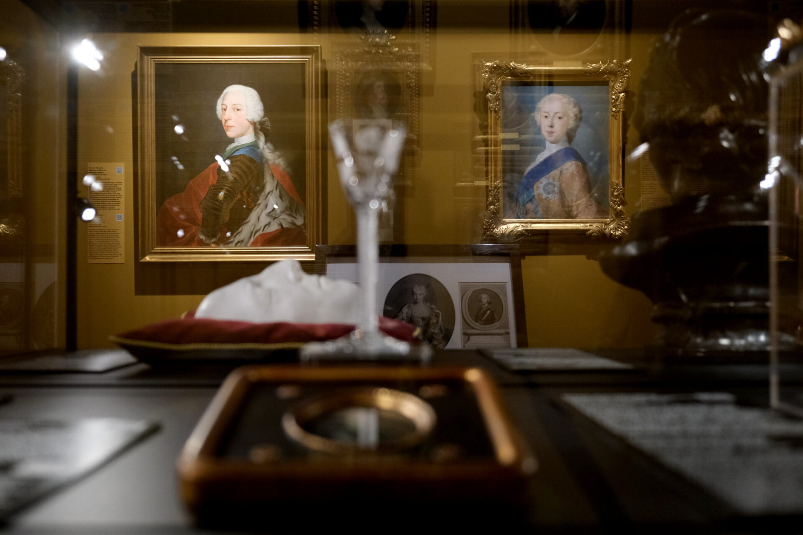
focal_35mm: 38
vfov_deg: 35.1
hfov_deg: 50.7
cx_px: 402
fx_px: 848
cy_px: 268
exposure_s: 1/30
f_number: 3.2
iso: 2500
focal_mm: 25.4
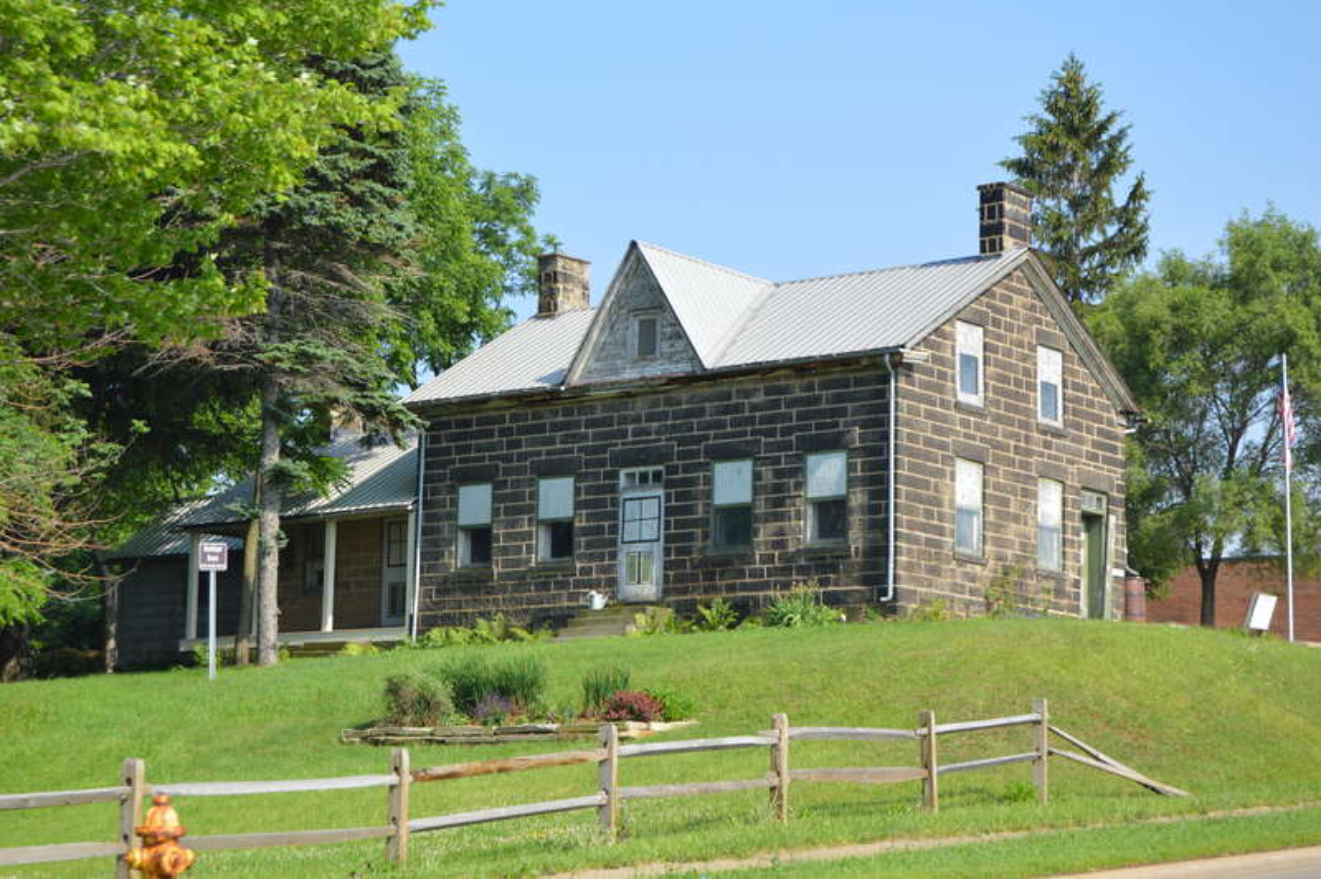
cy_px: 440
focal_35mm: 82
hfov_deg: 24.6
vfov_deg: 16.5
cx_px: 660
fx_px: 3025
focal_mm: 55
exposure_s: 1/250
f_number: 8
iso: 100
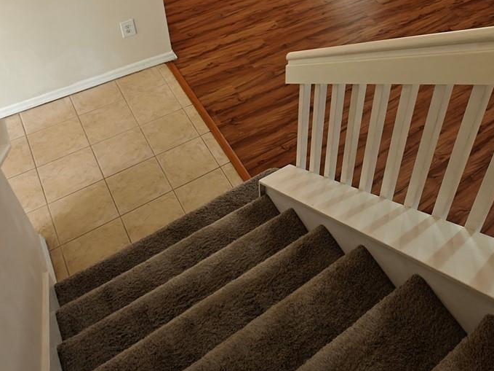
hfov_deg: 53.3
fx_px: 471
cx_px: 360
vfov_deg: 39.2
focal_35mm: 33
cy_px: 22
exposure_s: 1/40
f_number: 2.2
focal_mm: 2.62
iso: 125
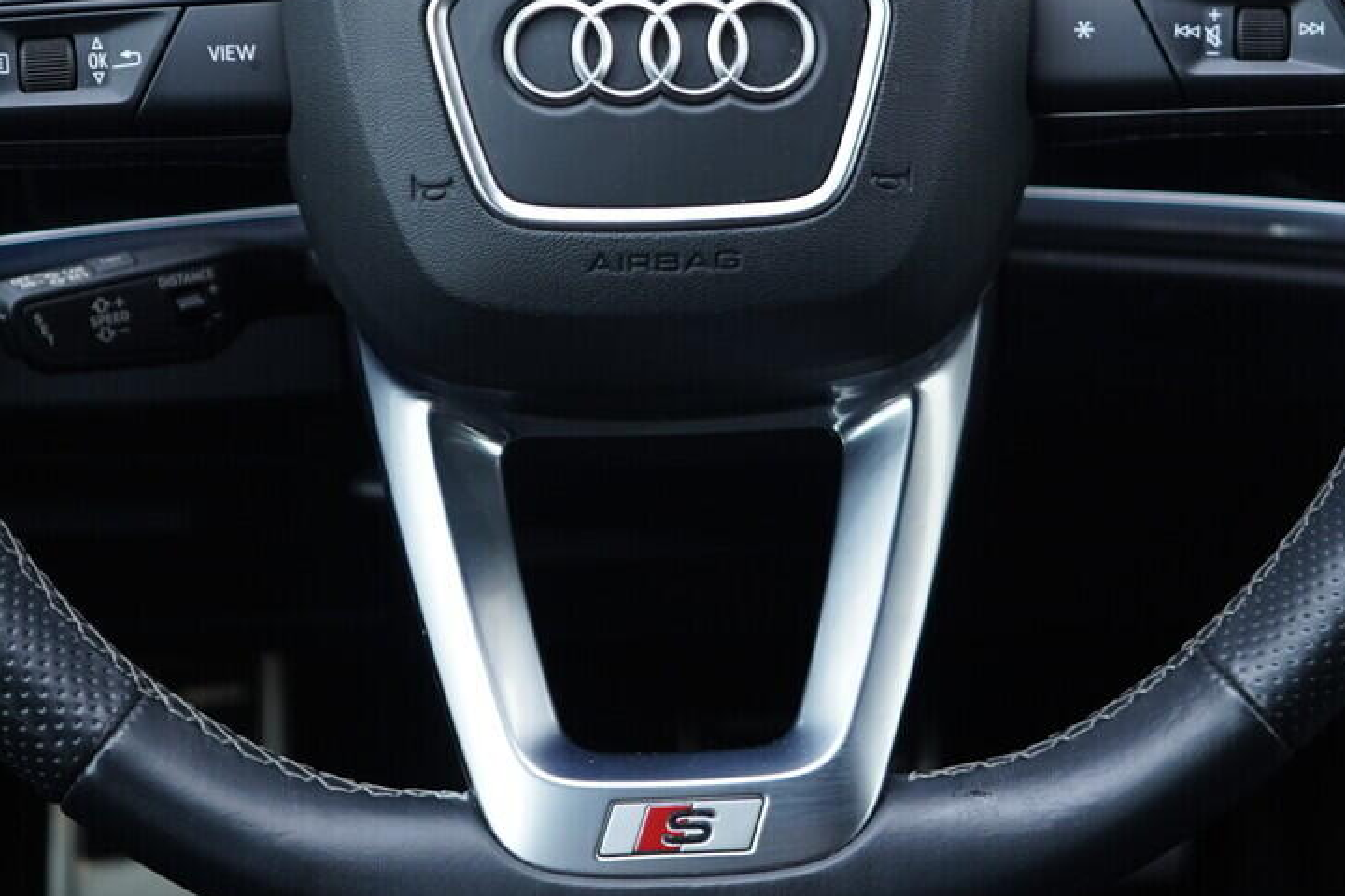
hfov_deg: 28.0
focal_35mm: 72
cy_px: 65
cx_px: 805
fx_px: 2690
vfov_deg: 18.6
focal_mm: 24
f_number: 2.8
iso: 250
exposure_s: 1/40
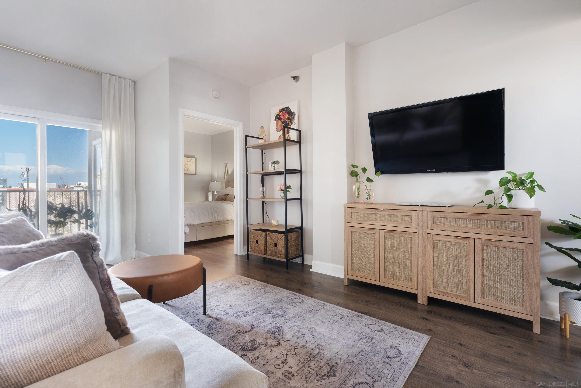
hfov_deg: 96.7
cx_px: 290
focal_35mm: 16
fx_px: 258
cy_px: 194
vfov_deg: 73.7
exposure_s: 1.3
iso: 250
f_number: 8
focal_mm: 16
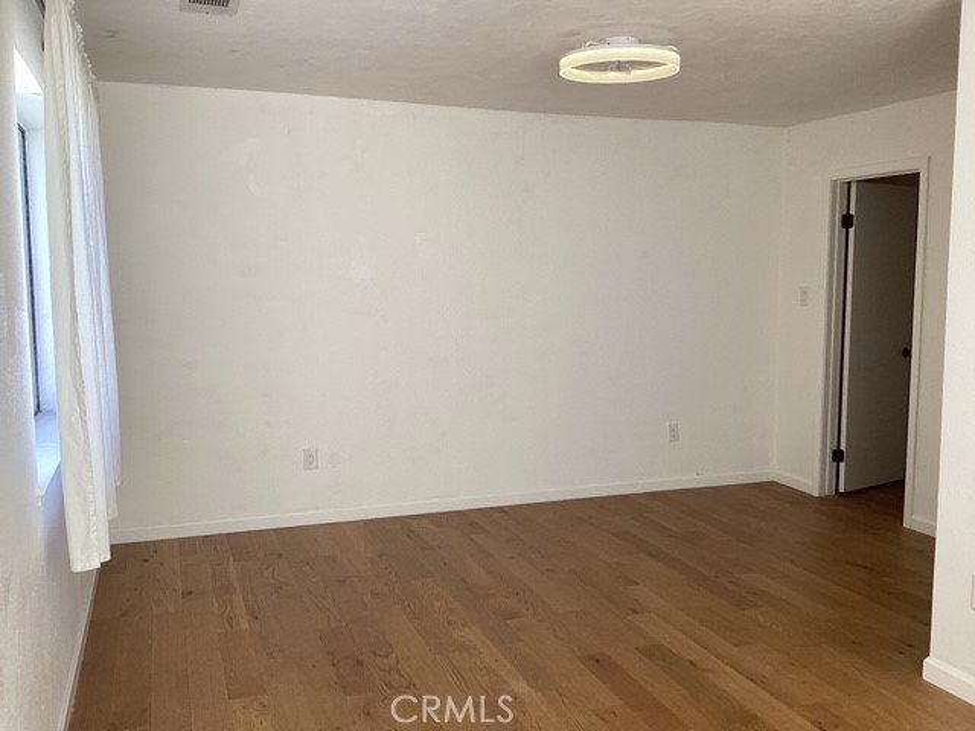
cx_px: 488
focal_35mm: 31
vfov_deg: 45.4
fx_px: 873
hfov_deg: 58.4
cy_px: 366
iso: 40
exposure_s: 1/120
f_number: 2.4
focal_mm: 3.3
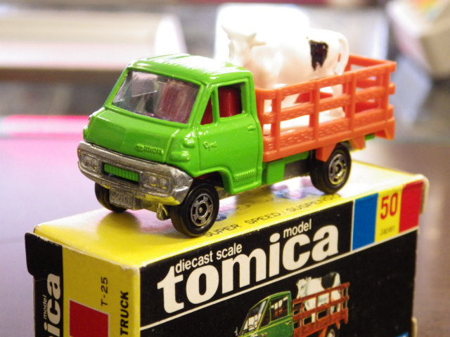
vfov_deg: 14.4
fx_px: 1339
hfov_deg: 19.1
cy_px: 168
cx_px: 225
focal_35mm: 103
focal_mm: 18.4
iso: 800
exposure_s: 1/30
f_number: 4.6
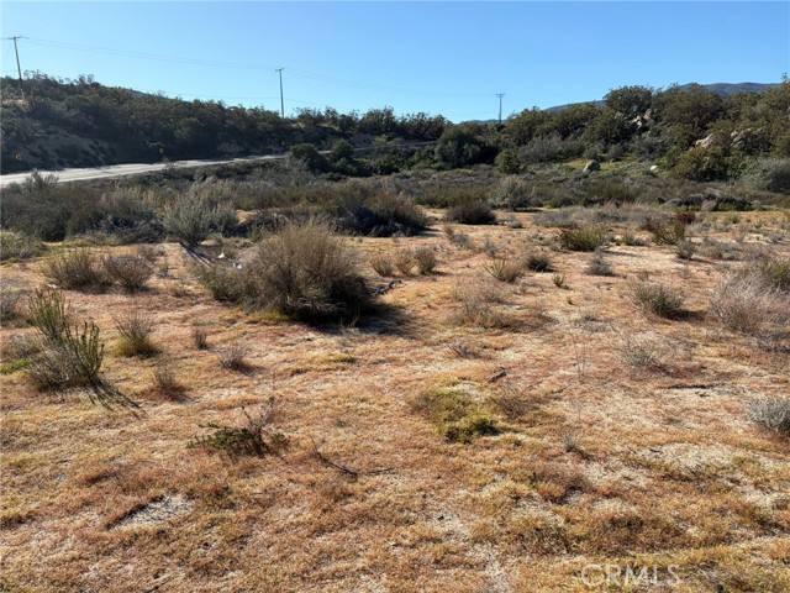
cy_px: 296
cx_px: 395
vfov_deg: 53.1
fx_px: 593
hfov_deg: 67.3
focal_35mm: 26
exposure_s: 1/3623
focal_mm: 5.96
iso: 50
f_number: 1.6
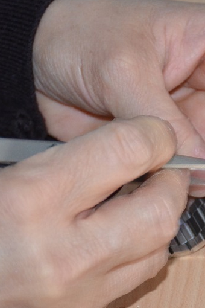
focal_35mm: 229
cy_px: 214
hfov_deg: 6.0
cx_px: 165
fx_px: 1956
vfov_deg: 9.0
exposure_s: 1/60
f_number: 4.8
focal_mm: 52
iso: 800
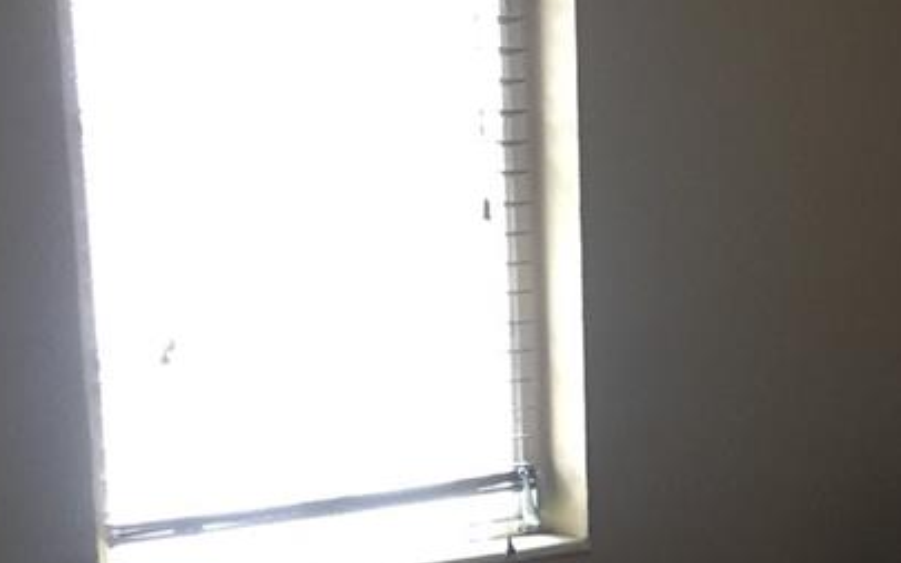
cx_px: 937
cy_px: 652
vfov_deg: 14.0
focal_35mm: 91
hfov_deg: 21.8
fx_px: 2234
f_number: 2.2
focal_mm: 4.15
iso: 125
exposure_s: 1/30
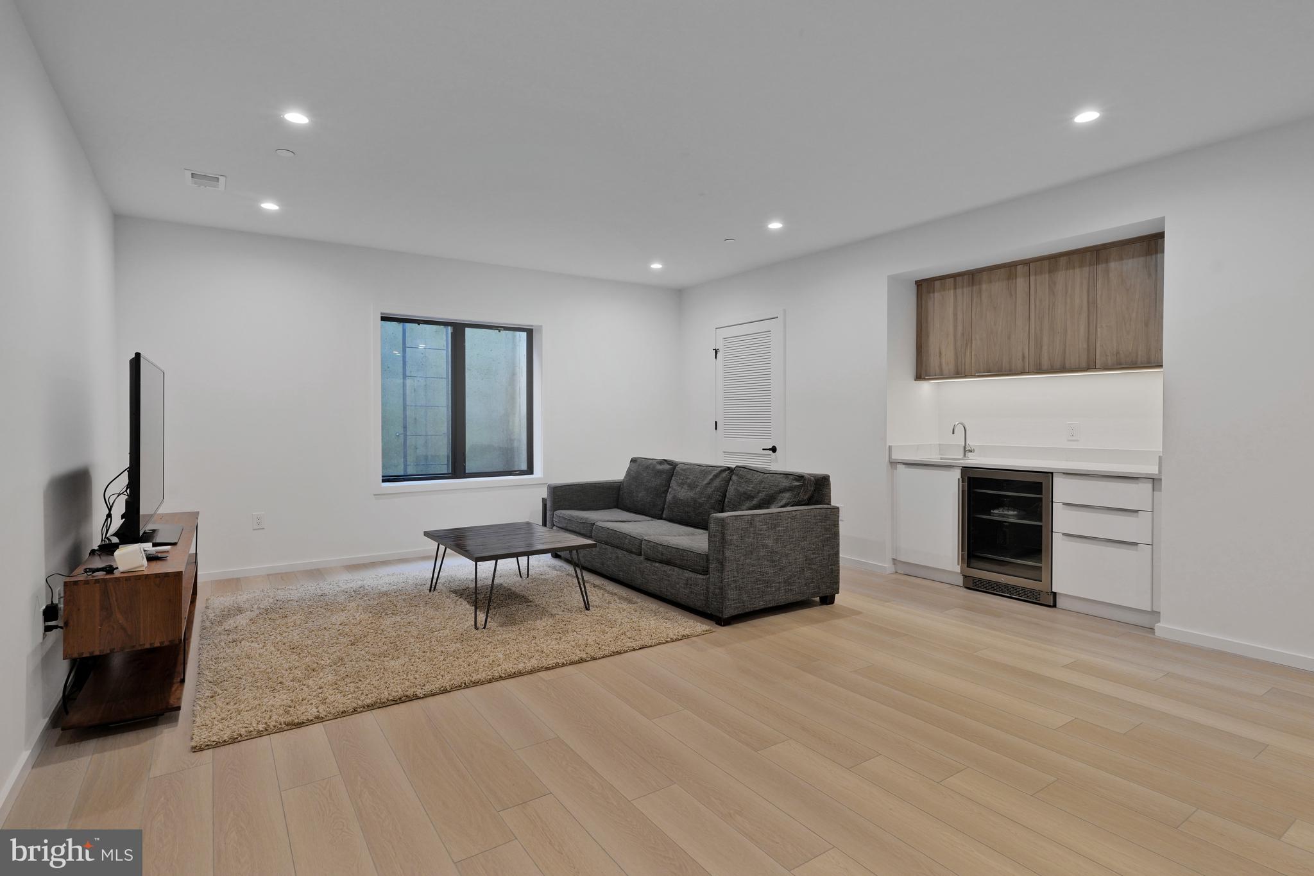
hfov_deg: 90.0
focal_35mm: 18
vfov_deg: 67.4
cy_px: 438
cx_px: 657
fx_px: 657
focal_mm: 18
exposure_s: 1/5
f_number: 8
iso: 200
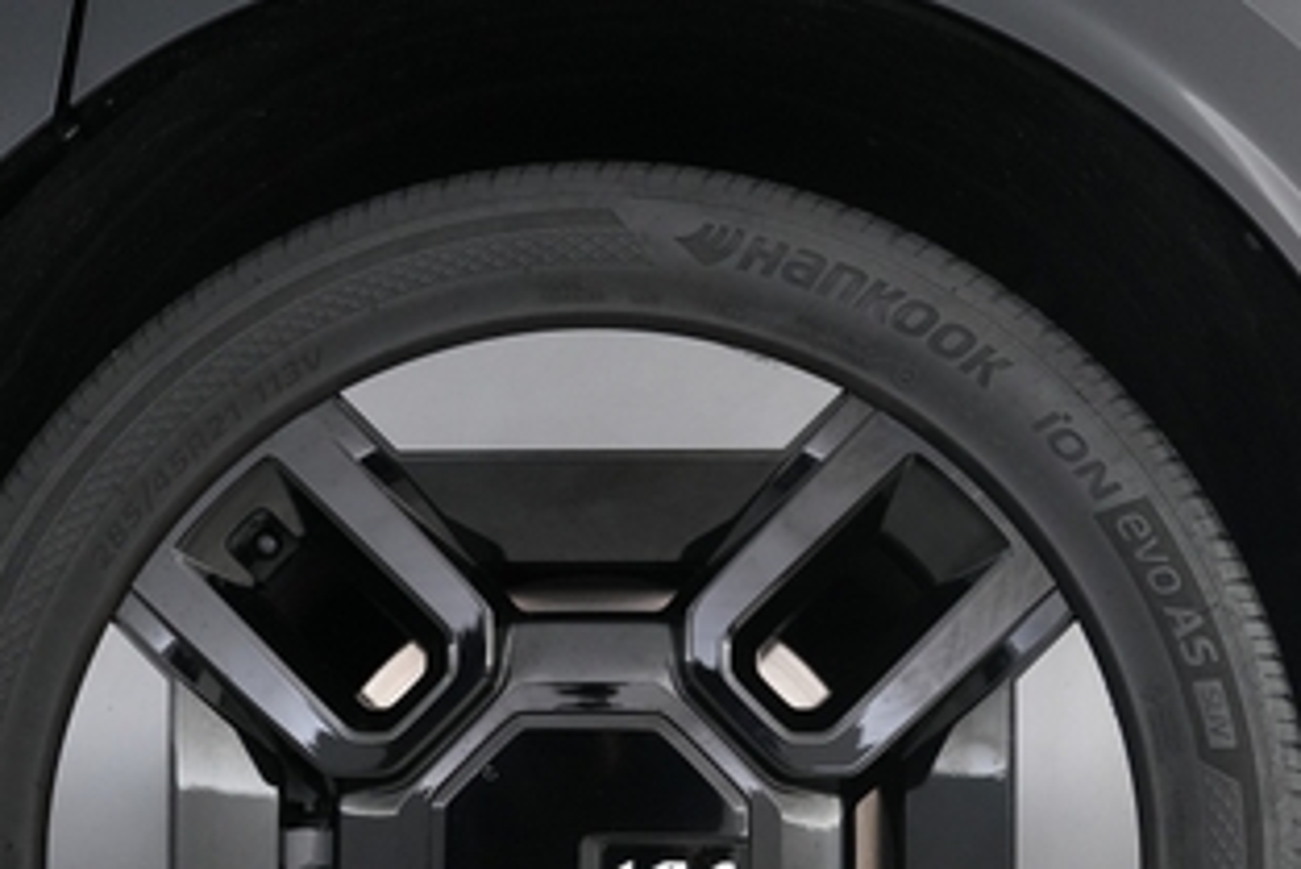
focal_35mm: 49
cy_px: 877
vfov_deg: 26.1
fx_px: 1772
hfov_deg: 40.3
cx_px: 578
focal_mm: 24
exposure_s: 1/160
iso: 4000
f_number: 2.8
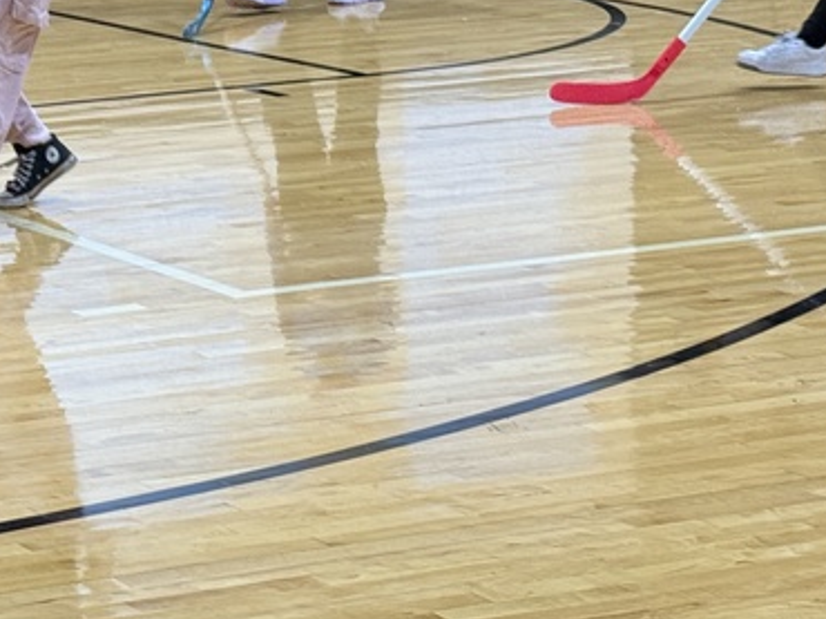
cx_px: -288
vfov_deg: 11.1
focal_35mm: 133
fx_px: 3172
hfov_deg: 14.2
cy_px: 156
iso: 100
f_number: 1.78
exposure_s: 1/120
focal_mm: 6.76
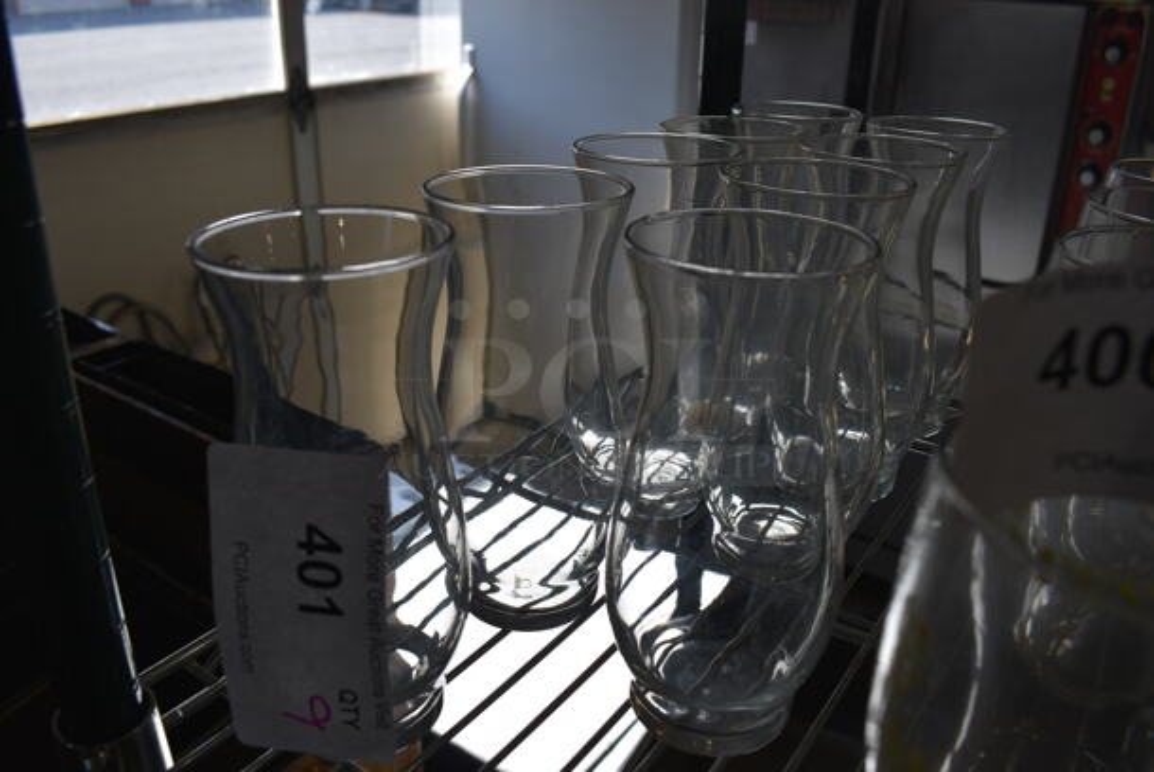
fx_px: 963
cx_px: 577
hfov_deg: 61.9
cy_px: 386
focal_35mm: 30
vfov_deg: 43.7
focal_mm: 20
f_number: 7.1
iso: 200
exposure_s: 1/250
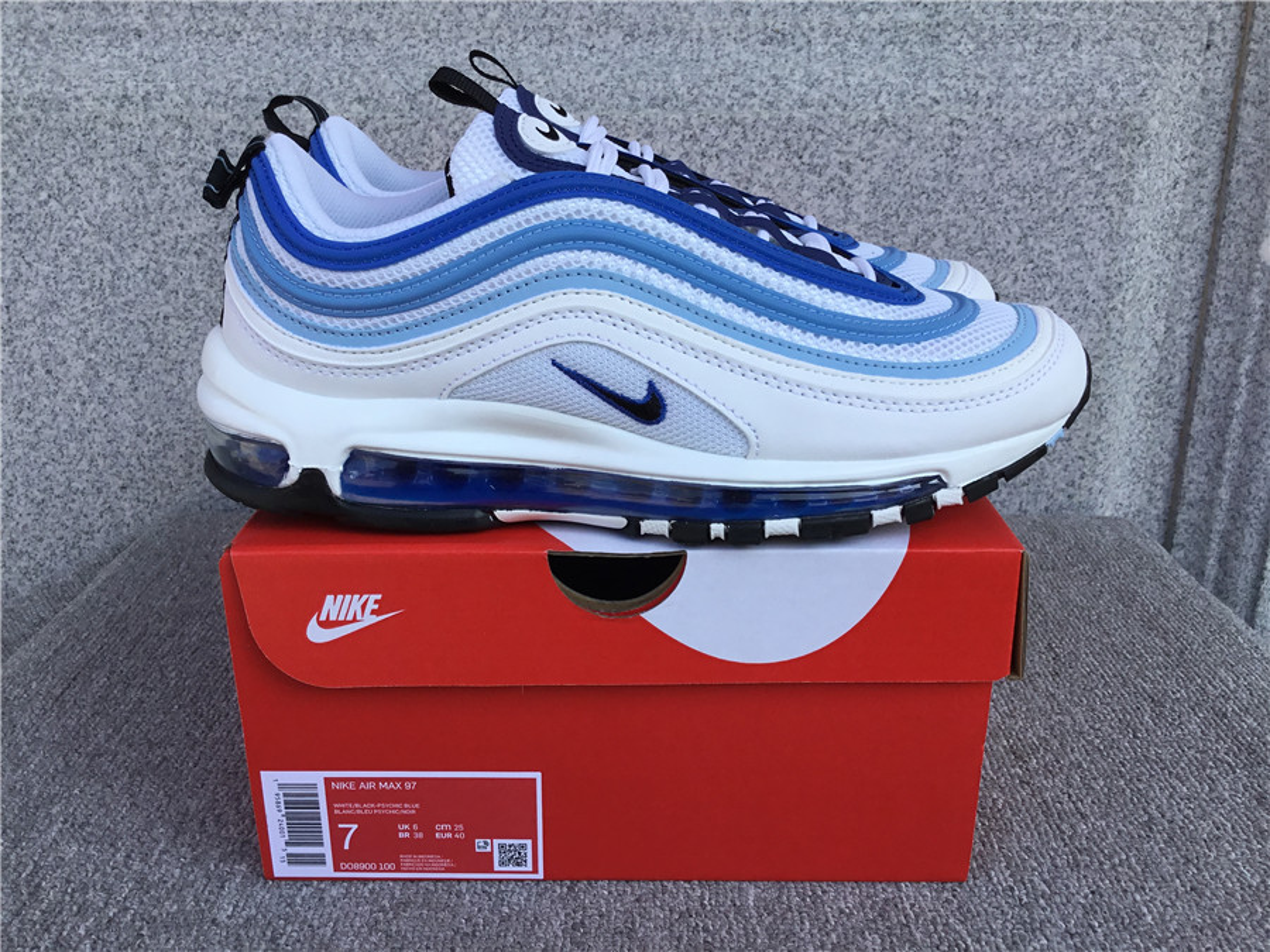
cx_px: 635
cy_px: 476
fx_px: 1137
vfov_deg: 45.4
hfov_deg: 58.4
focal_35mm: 31
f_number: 2.4
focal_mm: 3.3
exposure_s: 1/506
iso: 25
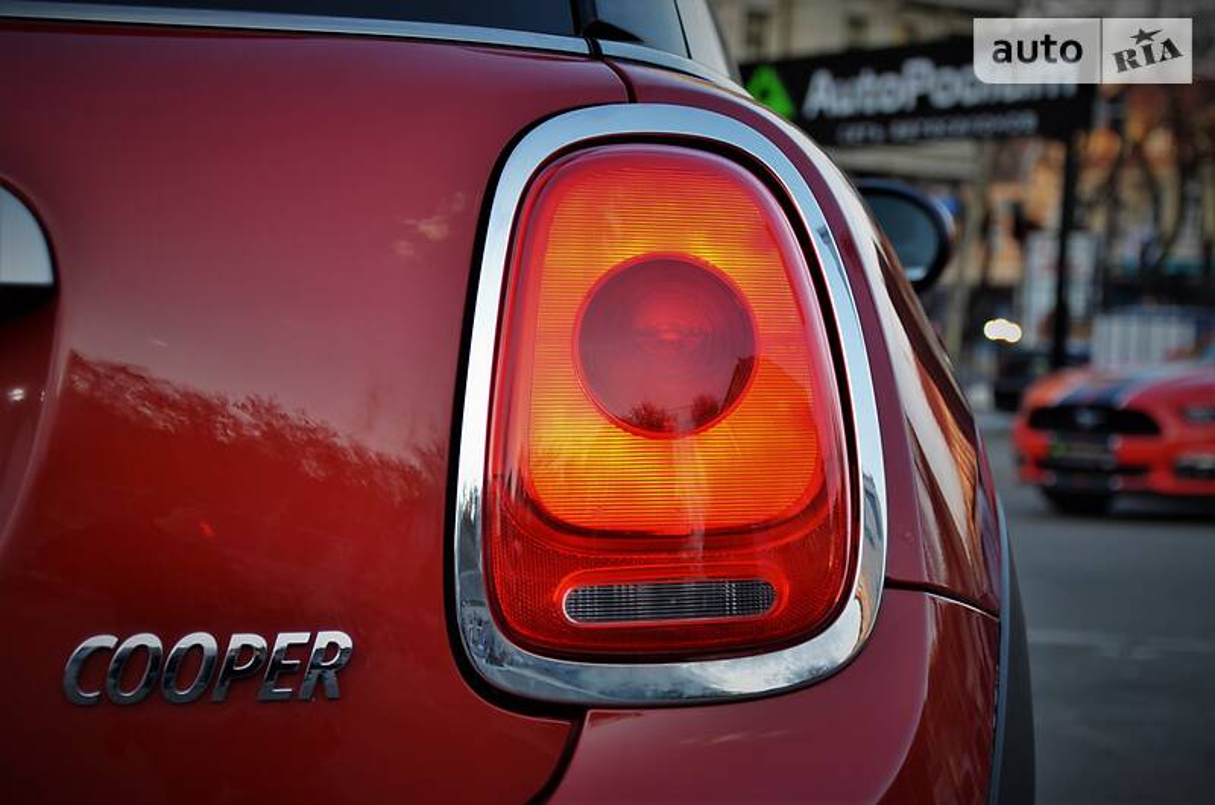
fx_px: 2526
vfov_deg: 18.1
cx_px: 608
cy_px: 402
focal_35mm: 75
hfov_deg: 27.0
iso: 250
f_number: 5
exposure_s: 1/125
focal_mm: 50
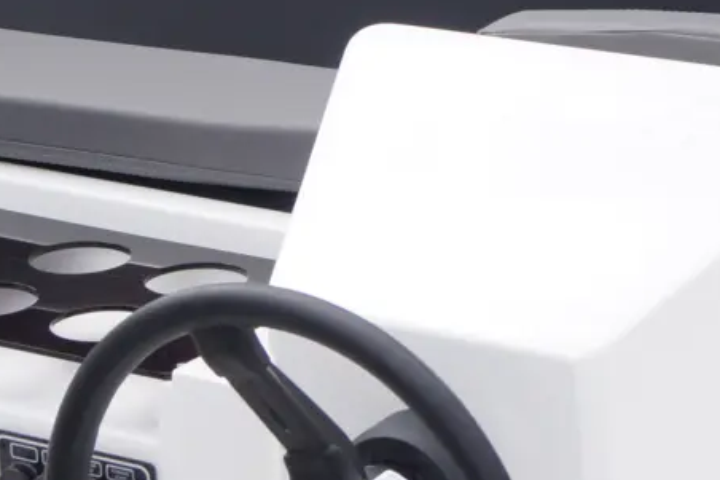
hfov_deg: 10.6
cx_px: 871
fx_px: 3818
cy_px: 247
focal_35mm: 191
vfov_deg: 7.2
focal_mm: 30
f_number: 5.6
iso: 100
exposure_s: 1/250
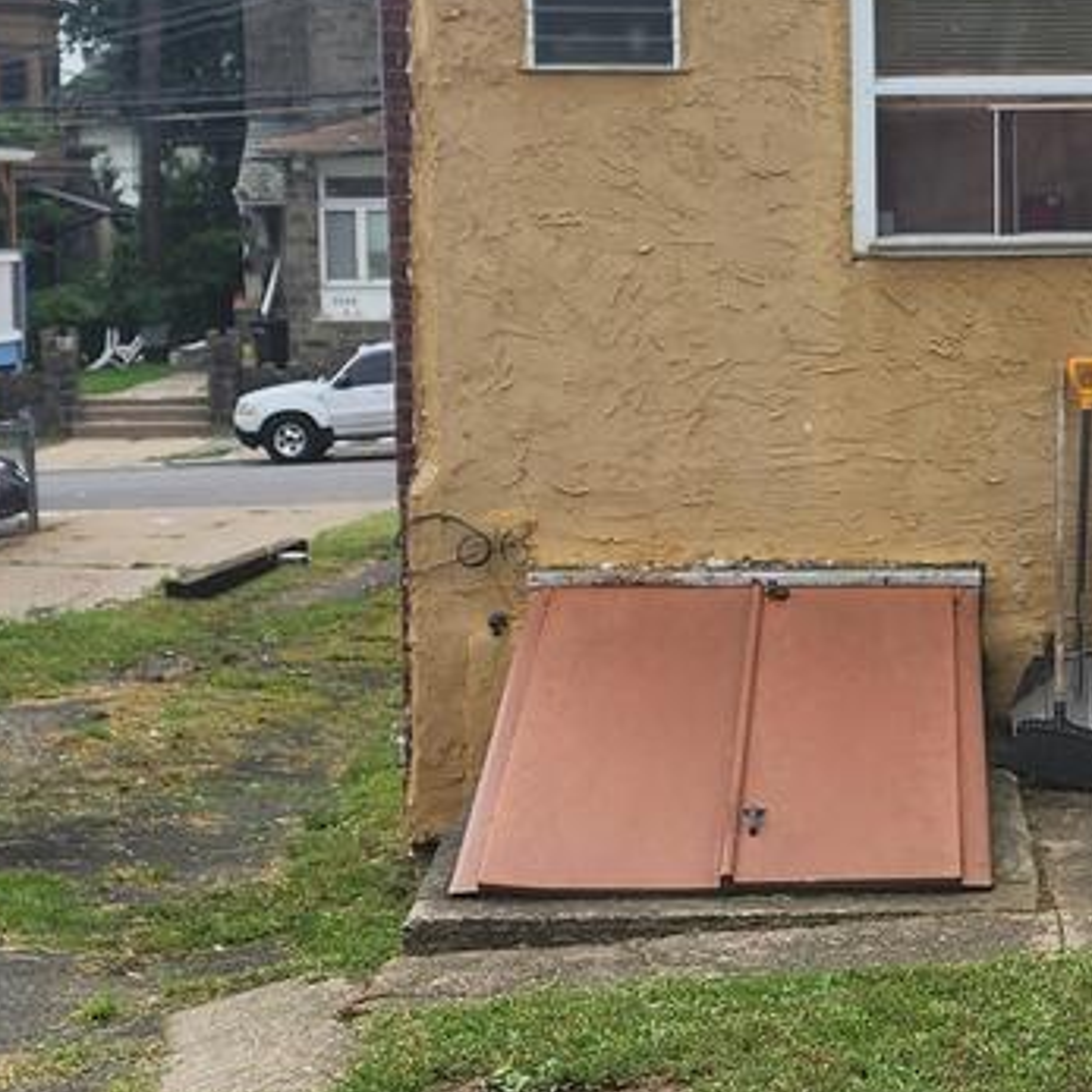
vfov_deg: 19.3
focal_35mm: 90
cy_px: 510
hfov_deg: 18.9
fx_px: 3212
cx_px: 1016
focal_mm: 6.4
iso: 12
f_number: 1.8
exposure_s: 1/662
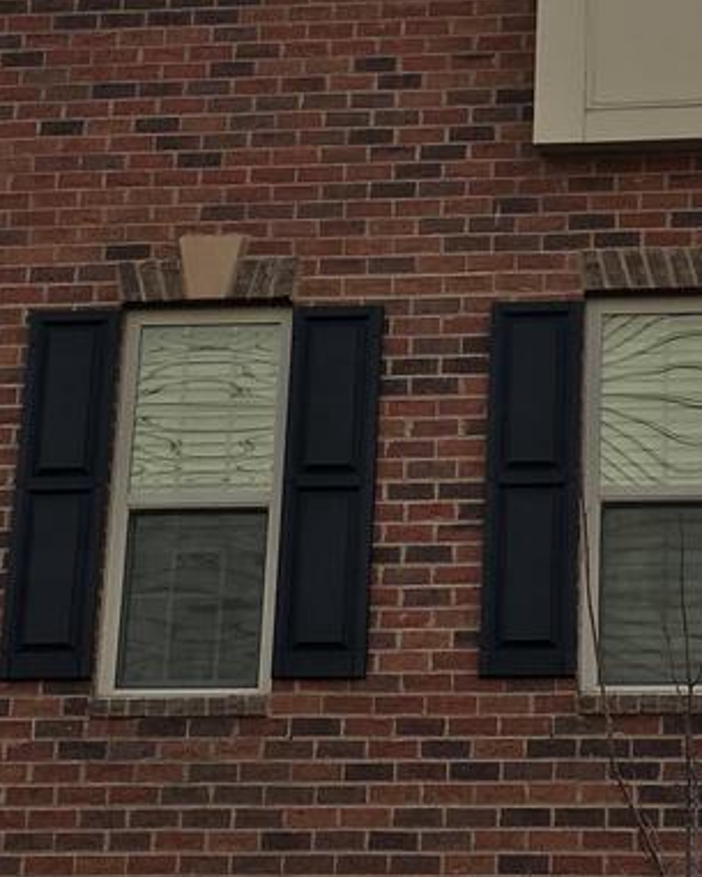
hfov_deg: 13.5
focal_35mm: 114
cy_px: 145
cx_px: 550
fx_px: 2959
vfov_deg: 16.7
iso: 25
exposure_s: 1/1012
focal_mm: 4.15
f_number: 2.2
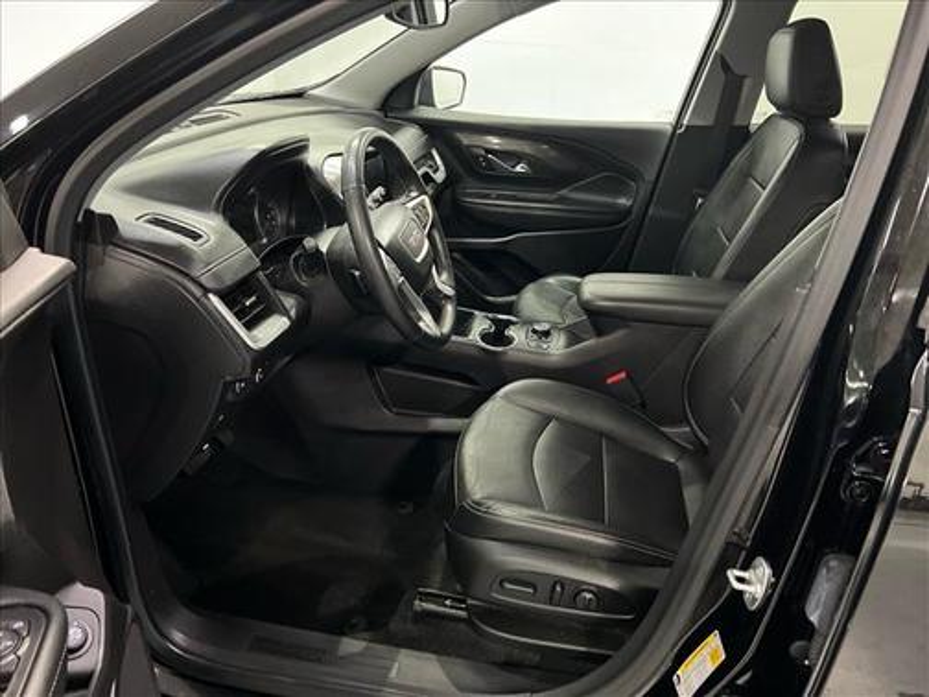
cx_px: 464
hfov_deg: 67.3
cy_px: 348
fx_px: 698
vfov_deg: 53.1
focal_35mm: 26
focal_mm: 5.7
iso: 640
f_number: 1.5
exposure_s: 1/30
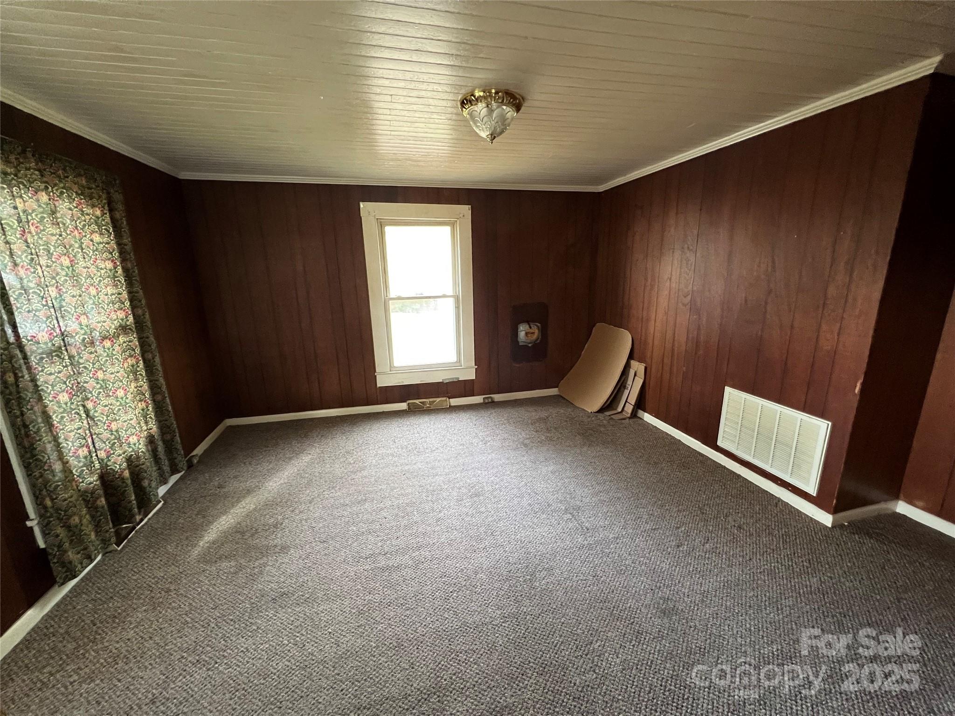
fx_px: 359
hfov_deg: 106.2
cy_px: 358
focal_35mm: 13
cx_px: 478
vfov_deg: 89.9
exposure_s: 1/60
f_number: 1.8
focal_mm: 1.57
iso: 640
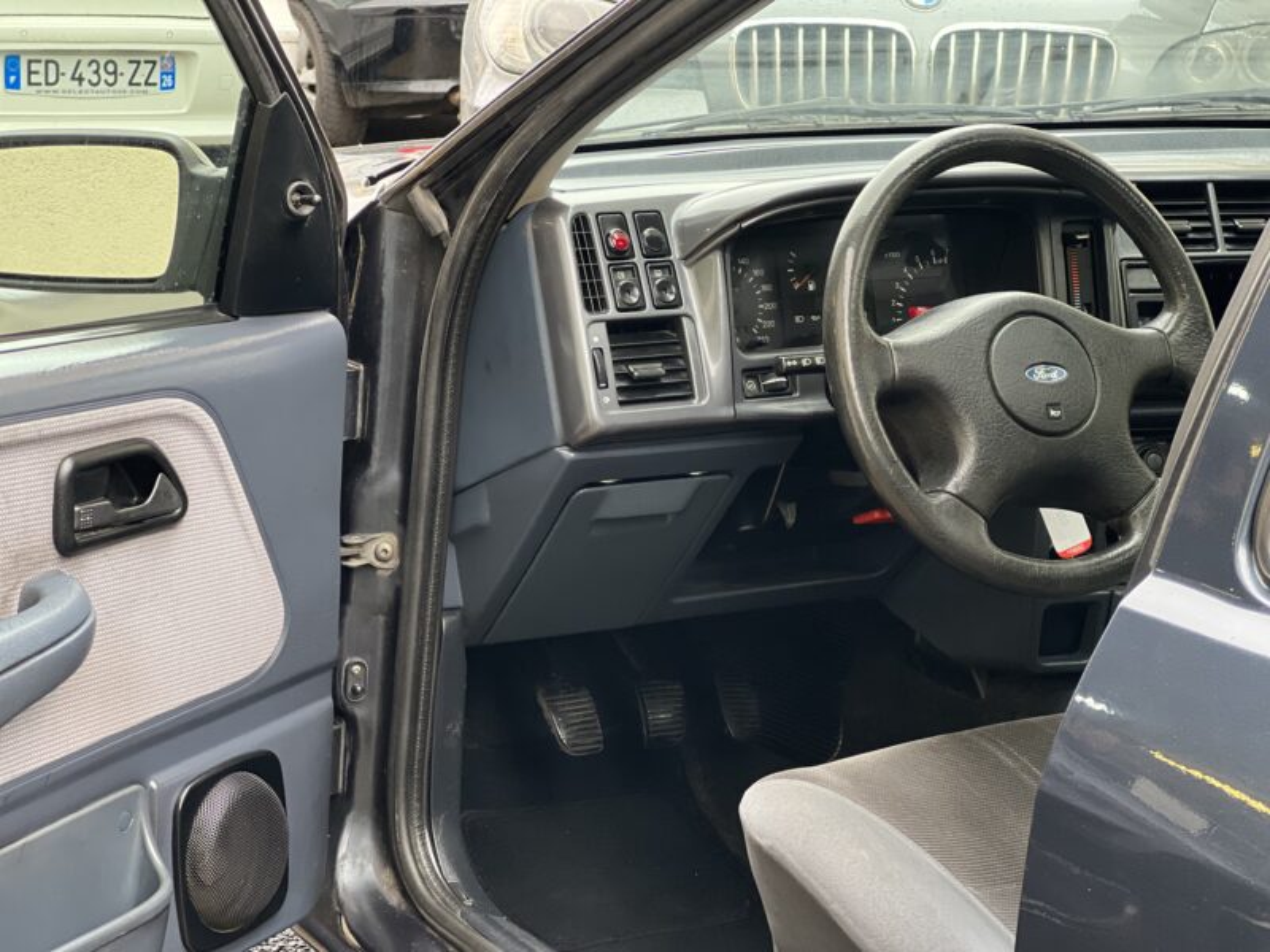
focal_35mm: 77
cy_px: 476
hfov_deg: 25.3
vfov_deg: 19.1
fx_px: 2825
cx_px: 635
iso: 250
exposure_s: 1/65
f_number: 2.8
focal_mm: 9
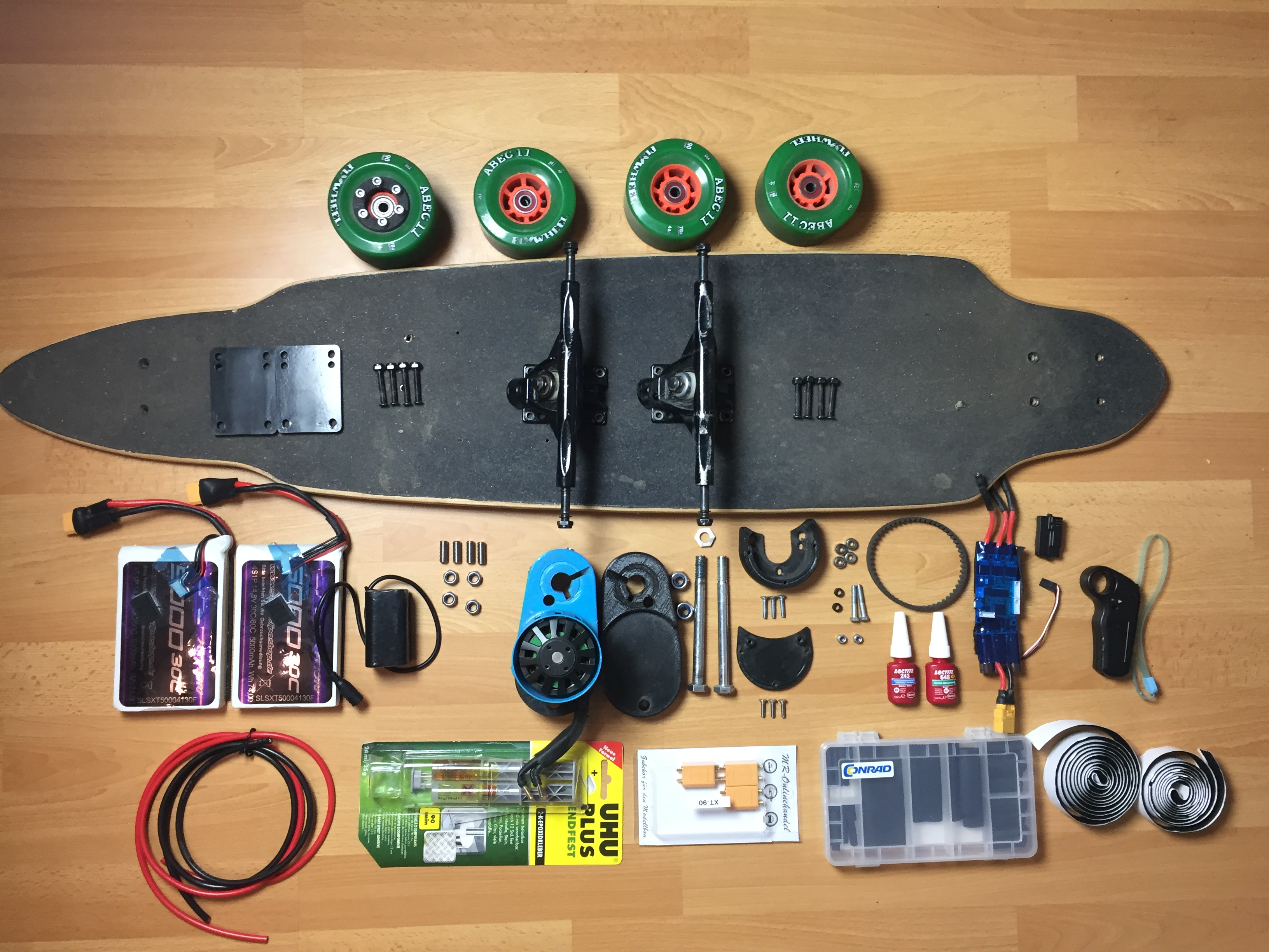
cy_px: 476
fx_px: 1063
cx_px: 634
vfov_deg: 48.2
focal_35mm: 29
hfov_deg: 61.7
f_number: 2.2
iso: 125
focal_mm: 4.15
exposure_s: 1/33
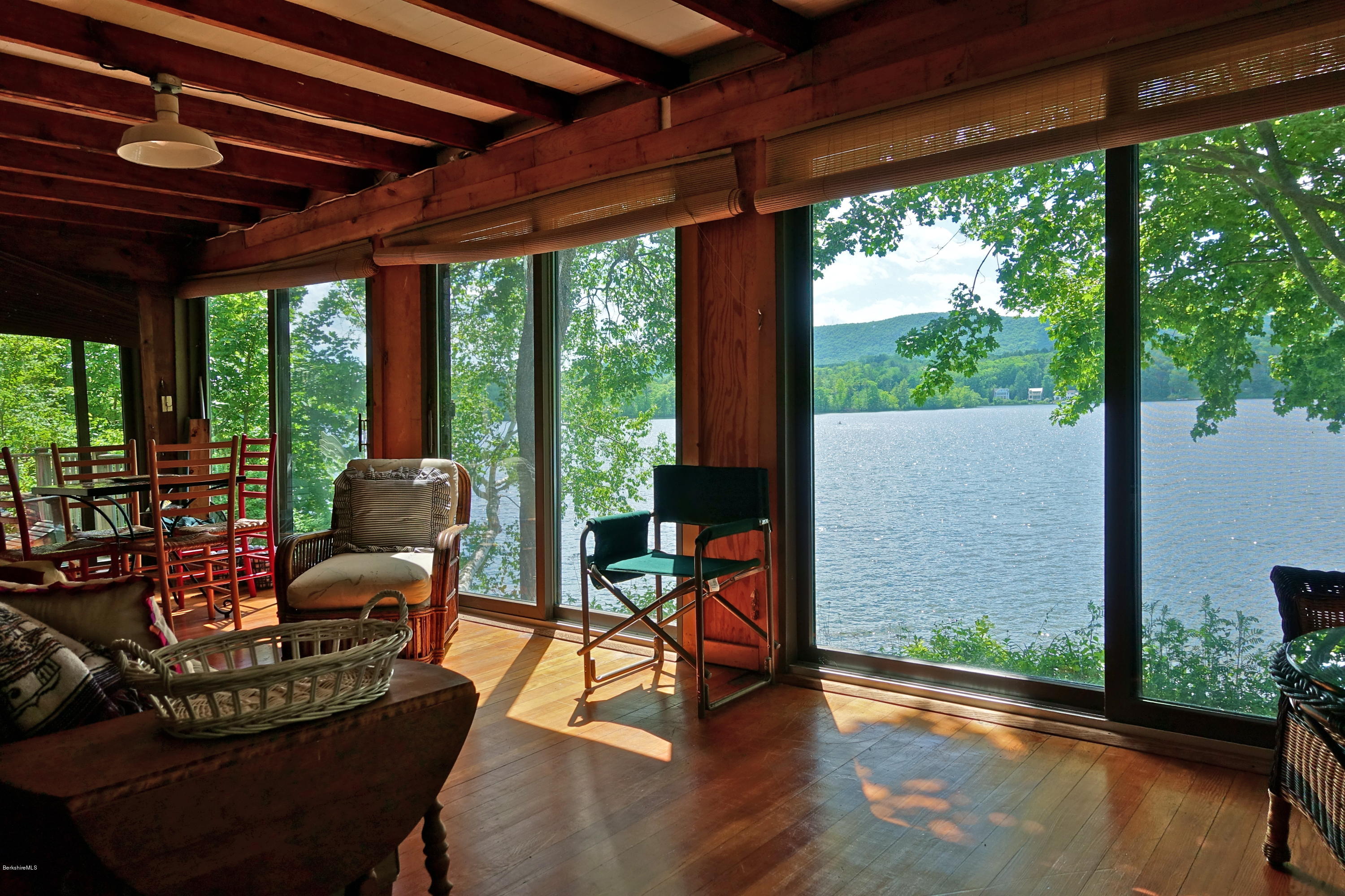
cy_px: 448
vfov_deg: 53.1
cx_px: 672
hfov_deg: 73.7
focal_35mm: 24
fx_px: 897
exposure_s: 1/200
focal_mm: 8.8
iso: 125
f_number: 4
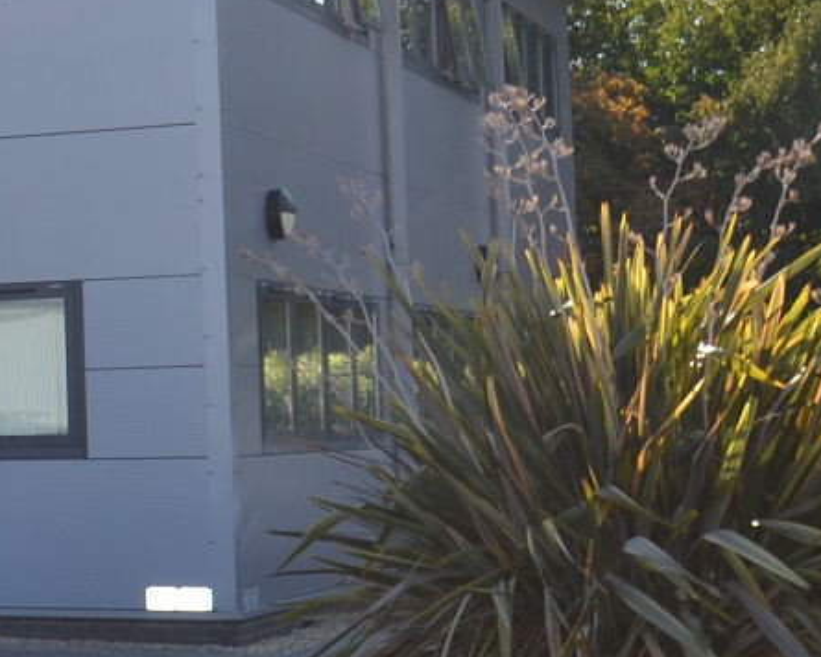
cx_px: -649
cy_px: 226
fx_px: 2551
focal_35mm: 105
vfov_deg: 14.6
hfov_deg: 15.7
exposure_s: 1/200
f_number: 7.1
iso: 100
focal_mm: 18
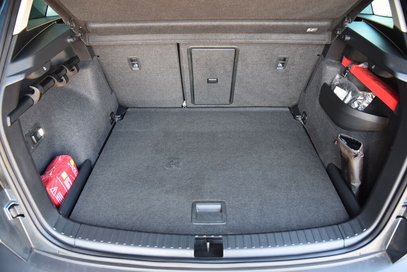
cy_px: 136
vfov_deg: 53.2
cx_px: 204
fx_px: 271
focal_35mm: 24
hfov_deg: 73.7
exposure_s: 1/50
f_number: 4
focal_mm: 24
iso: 500
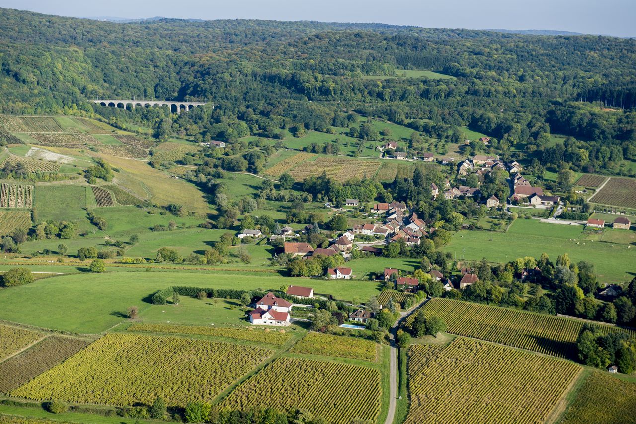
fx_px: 1059
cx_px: 318
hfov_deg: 33.4
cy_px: 212
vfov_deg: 22.6
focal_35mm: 60
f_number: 5
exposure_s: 1/640
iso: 200
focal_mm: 60
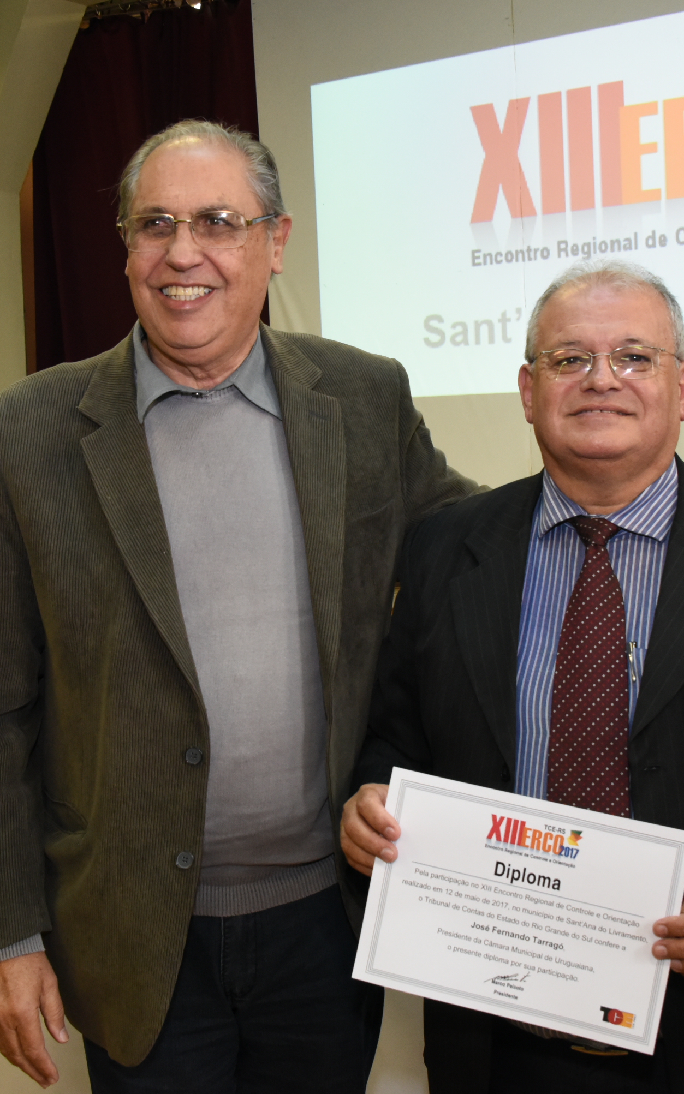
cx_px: 384
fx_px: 1551
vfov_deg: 38.9
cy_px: 547
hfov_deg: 24.9
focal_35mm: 52
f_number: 8
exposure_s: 1/60
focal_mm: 34
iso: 3200
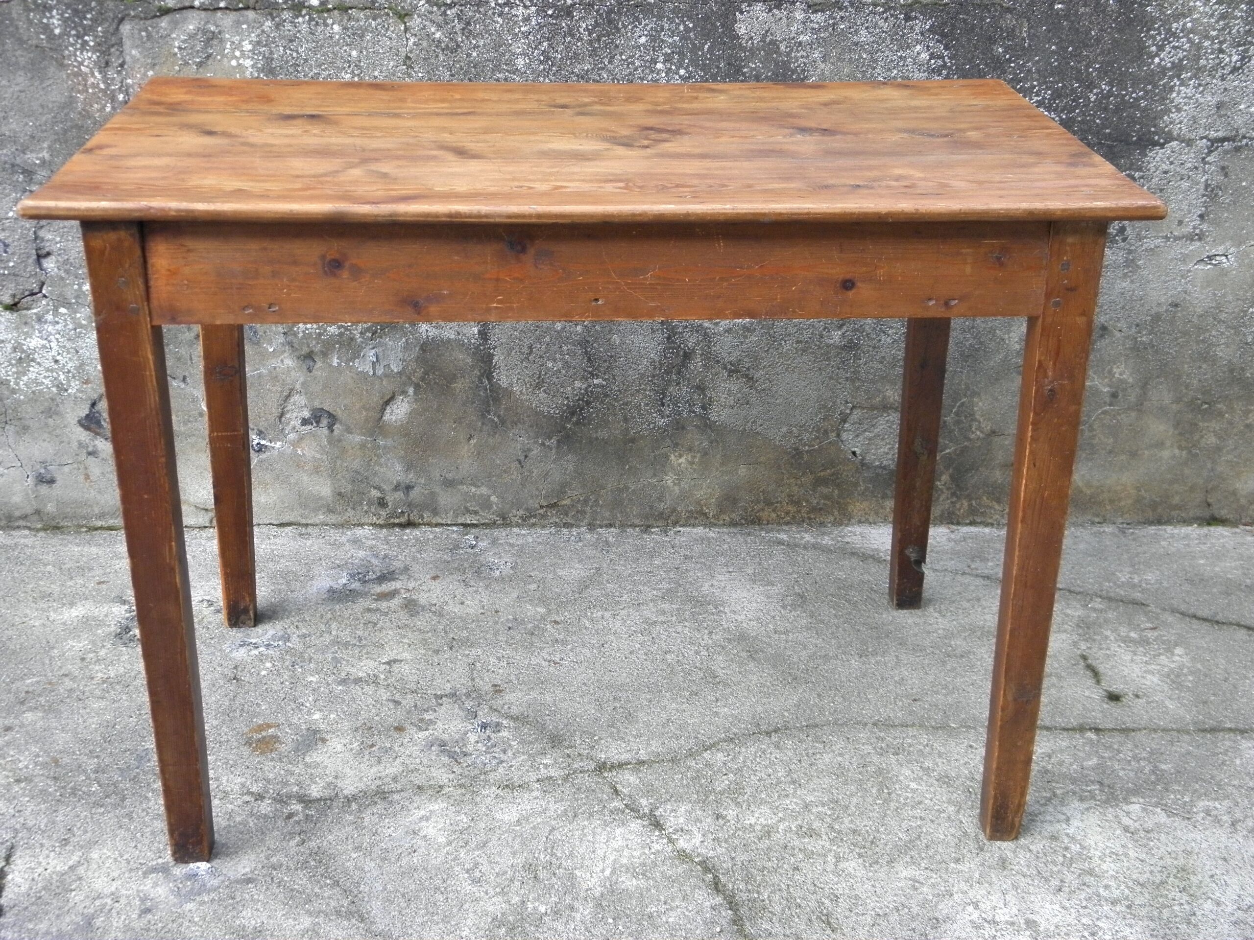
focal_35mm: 44
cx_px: 627
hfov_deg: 42.9
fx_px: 1594
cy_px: 470
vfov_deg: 32.9
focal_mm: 7.9
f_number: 3.9
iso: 200
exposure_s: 1/40
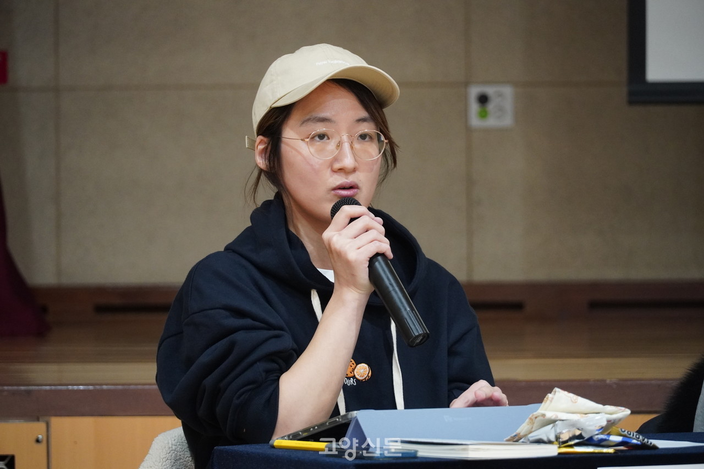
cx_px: 352
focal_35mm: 202
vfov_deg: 6.8
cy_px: 234
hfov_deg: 10.2
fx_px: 3959
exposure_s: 1/50
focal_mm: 135
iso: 2500
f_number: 5.6
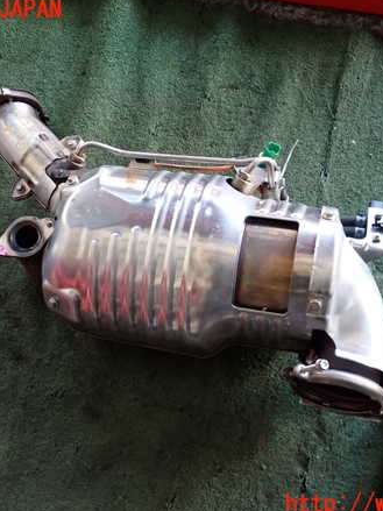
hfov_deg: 35.1
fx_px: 605
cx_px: 199
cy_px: 257
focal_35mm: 41
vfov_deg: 45.8
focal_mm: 5.4
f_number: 2.3
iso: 320
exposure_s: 1/30
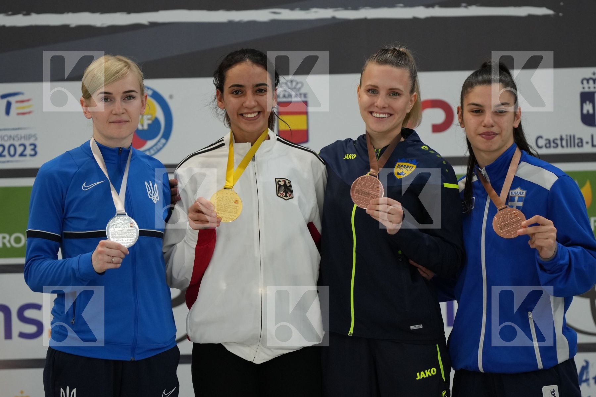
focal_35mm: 243
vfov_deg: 5.7
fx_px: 4023
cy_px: 198
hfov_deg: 8.5
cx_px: 298
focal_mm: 162
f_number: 2.8
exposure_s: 1/500
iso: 1600
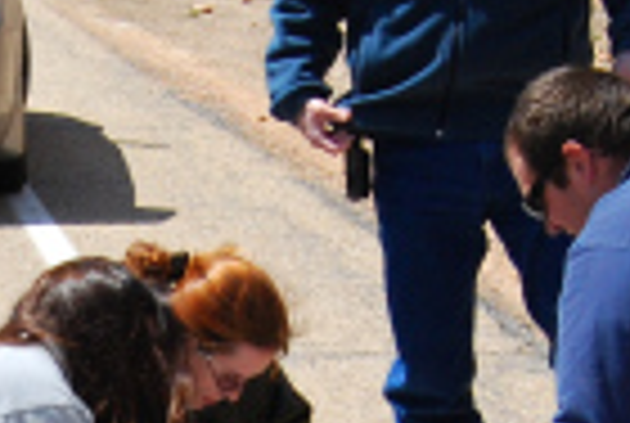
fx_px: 3297
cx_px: 90
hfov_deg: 10.9
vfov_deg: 7.3
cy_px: 558
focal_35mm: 188
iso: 400
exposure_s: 1/1600
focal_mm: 22
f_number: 6.3
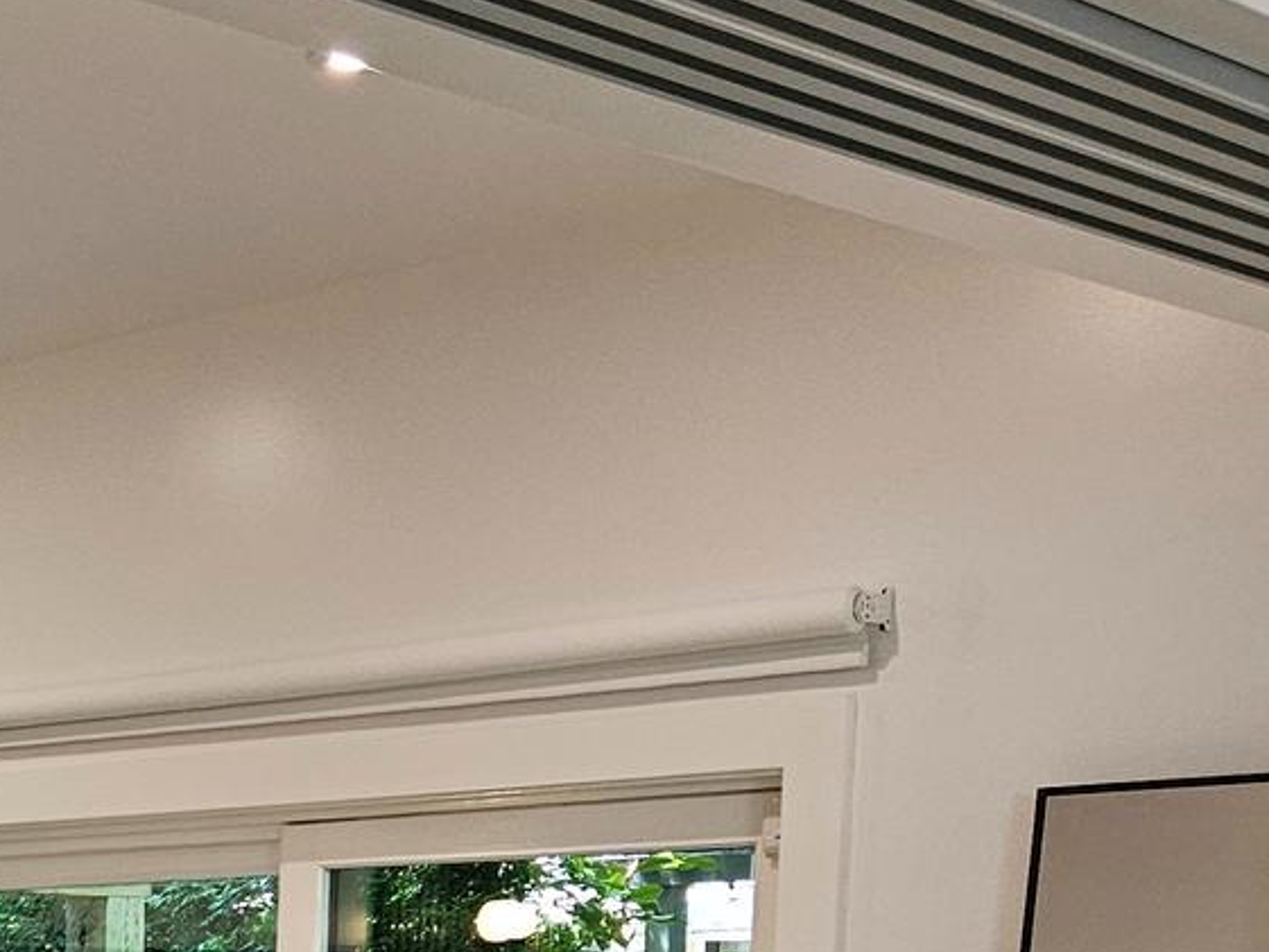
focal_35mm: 84
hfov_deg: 21.3
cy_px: 1361
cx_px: -342
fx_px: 3080
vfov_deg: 16.3
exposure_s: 1/120
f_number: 1.8
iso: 200
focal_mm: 5.4
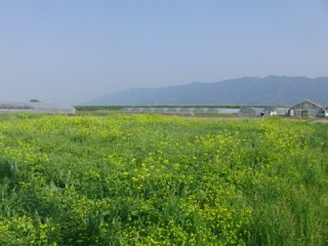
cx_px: 164
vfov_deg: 38.7
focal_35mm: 37
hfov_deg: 50.1
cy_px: 123
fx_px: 351
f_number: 8.5
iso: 100
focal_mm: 6.42
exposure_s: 1/320
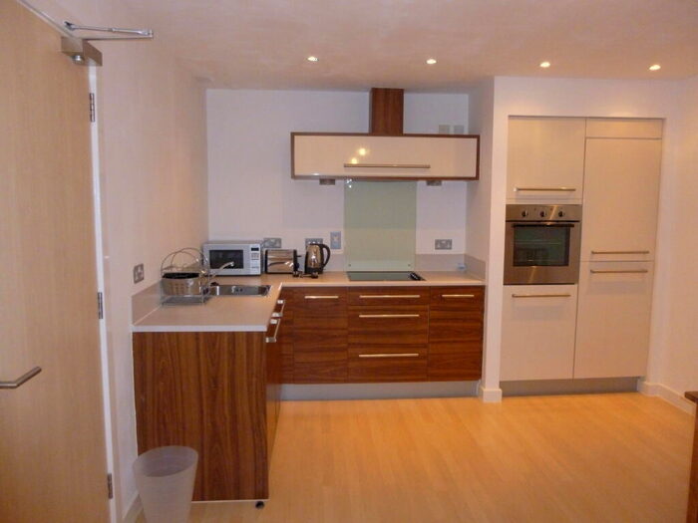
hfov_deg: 69.4
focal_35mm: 25
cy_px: 262
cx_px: 349
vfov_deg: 54.9
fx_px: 504
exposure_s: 1/60
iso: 400
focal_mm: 4.5
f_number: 3.1
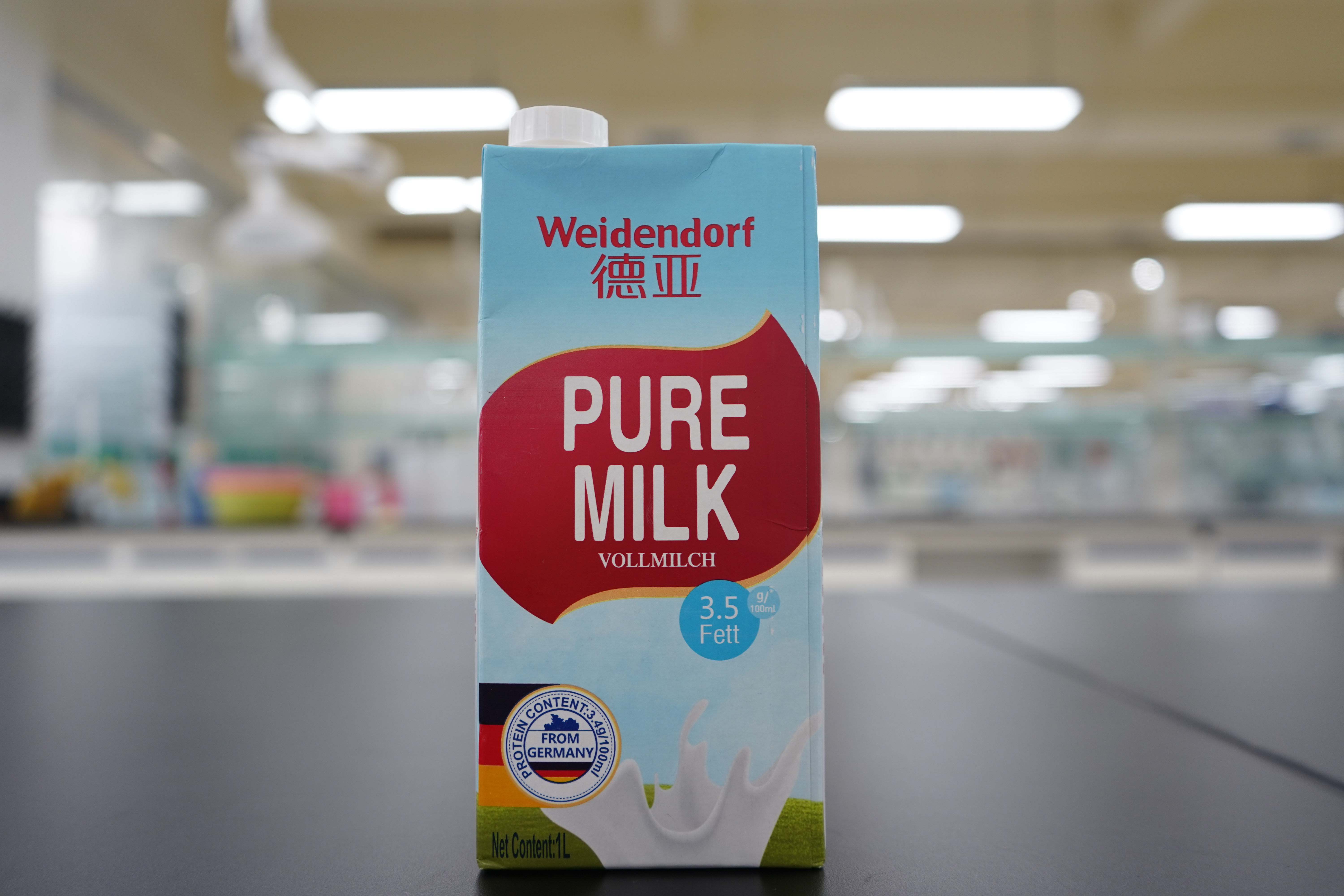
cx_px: 672
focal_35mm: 31
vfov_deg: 42.3
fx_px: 1157
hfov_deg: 60.3
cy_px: 448
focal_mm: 31
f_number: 4
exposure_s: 1/40
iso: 320
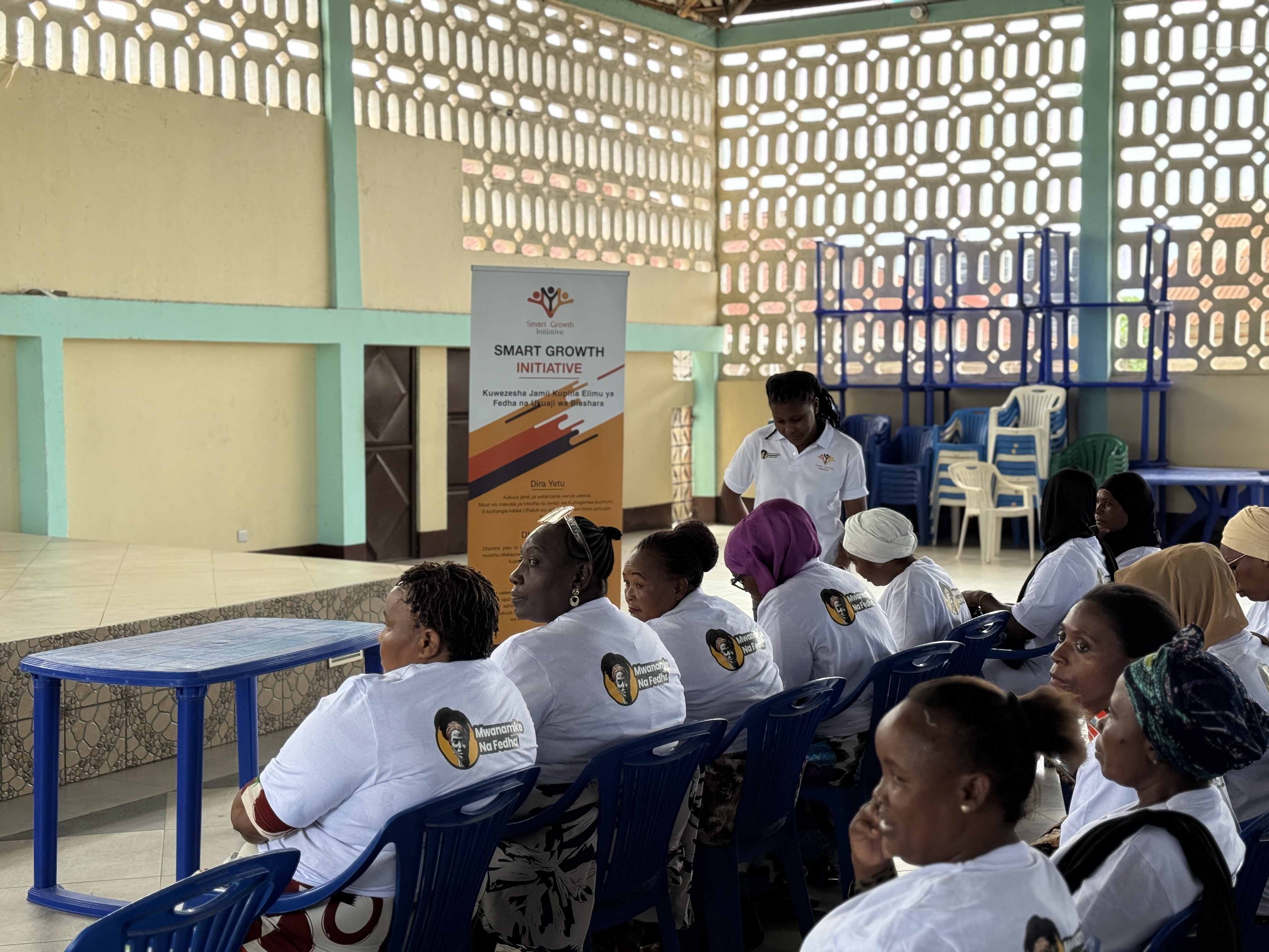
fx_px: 1760
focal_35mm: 48
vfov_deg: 30.3
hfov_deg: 39.7
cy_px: 476
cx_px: 634
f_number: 1.78
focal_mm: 6.76
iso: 125
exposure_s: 1/233
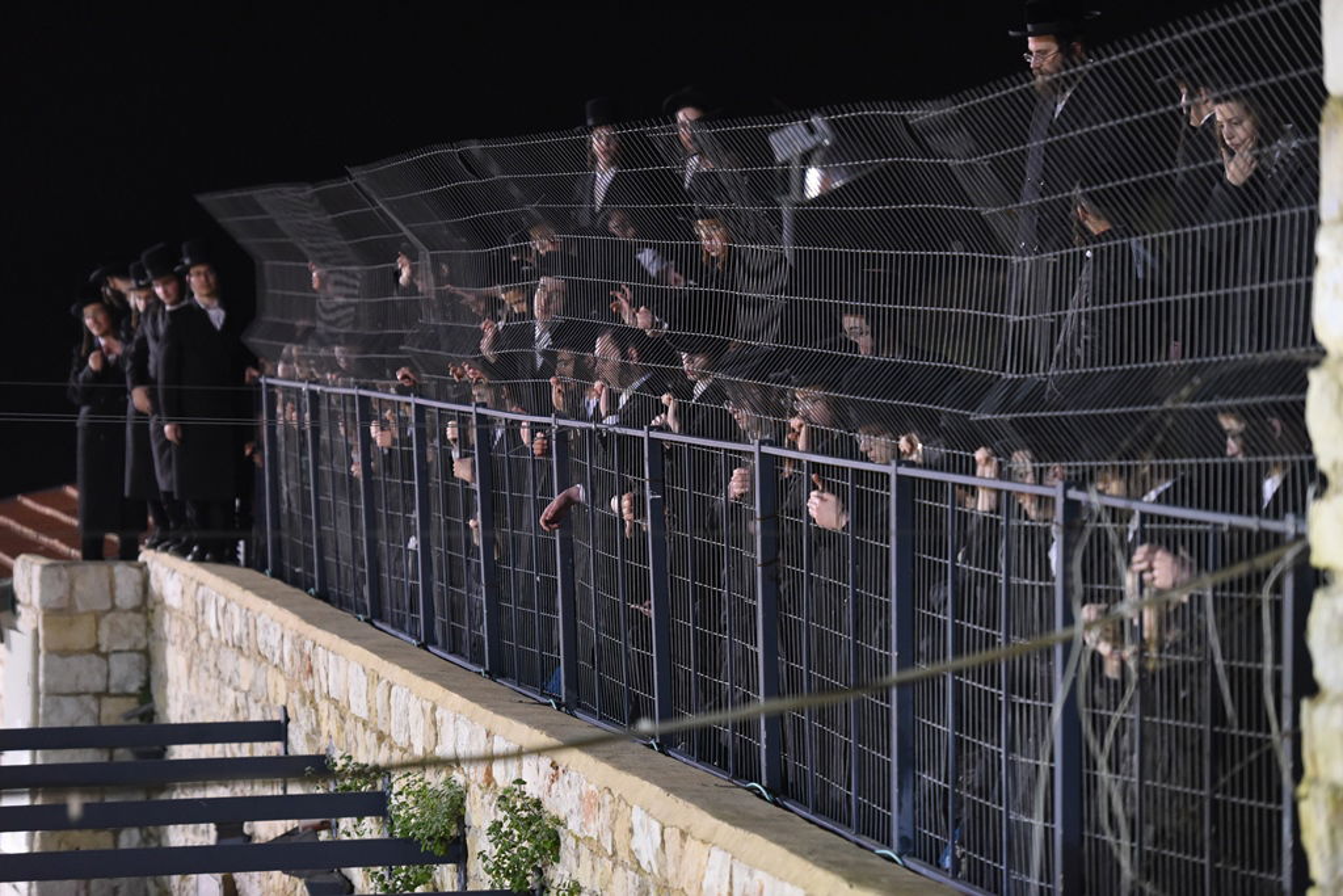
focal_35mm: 130
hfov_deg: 15.8
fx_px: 4850
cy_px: 448
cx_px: 672
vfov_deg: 10.6
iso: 4000
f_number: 3.2
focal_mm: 130
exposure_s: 1/40
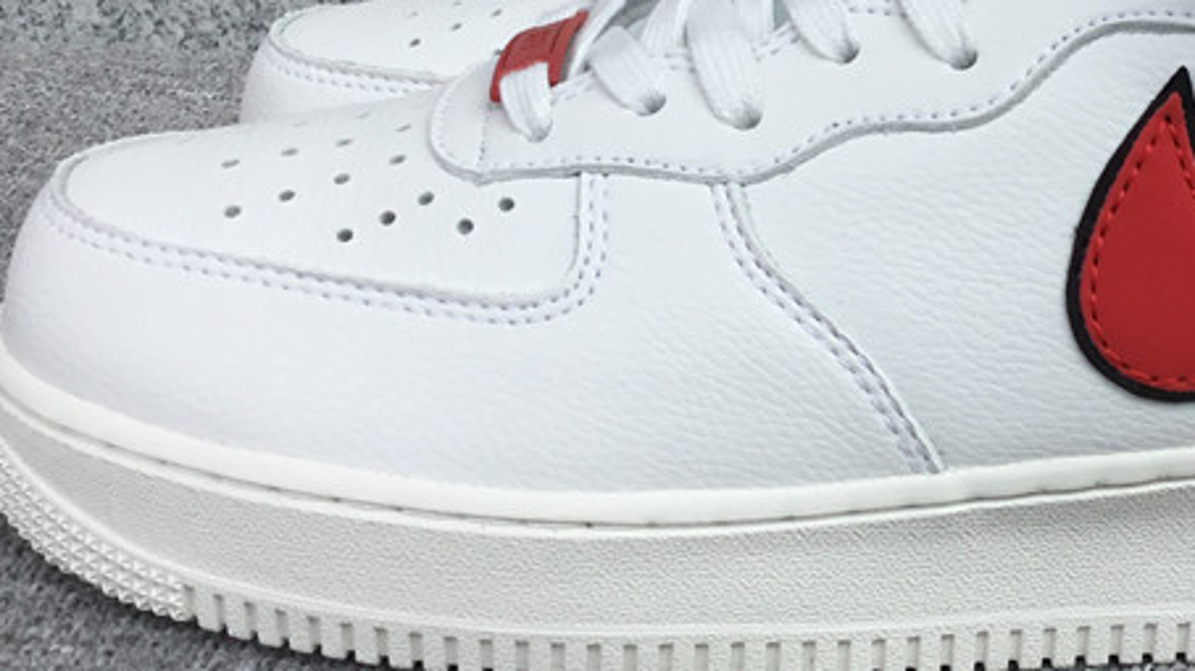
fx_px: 2122
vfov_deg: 18.0
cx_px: 1005
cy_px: 272
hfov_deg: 30.5
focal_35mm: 67
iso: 25
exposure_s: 1/582
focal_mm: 3.3
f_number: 2.4
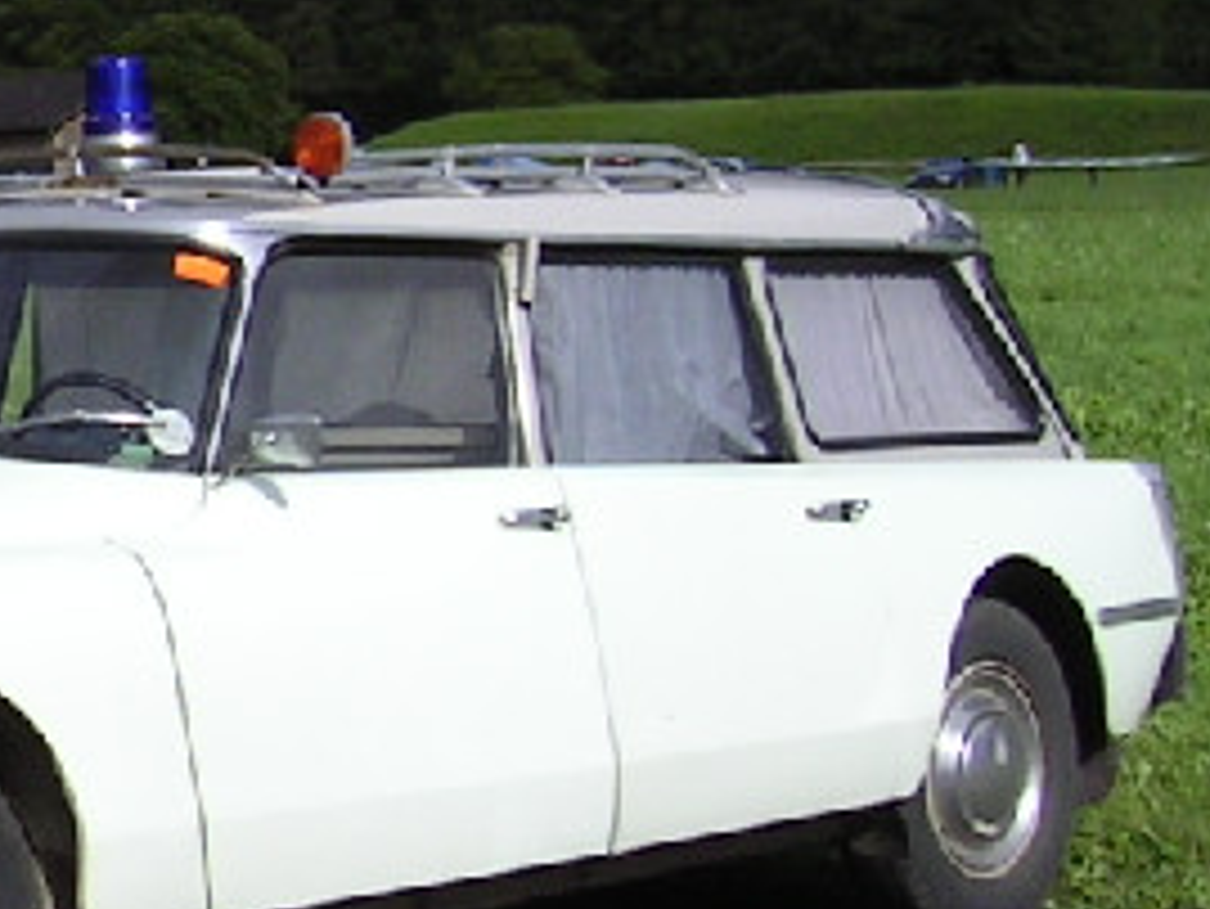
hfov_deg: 13.5
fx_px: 4791
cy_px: 608
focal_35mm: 137
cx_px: -657
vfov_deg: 10.8
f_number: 4.8
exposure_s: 1/741
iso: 50
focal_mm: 5.6
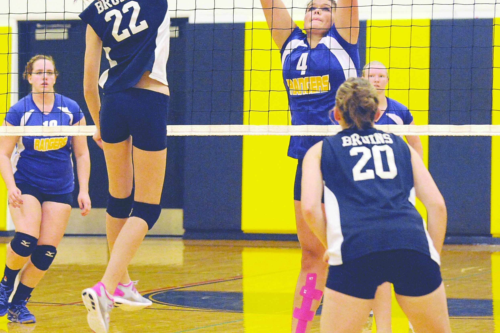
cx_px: 135
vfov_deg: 6.4
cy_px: 50
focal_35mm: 213
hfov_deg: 9.7
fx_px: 2956
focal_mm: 125
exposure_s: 1/500
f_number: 5
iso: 6400
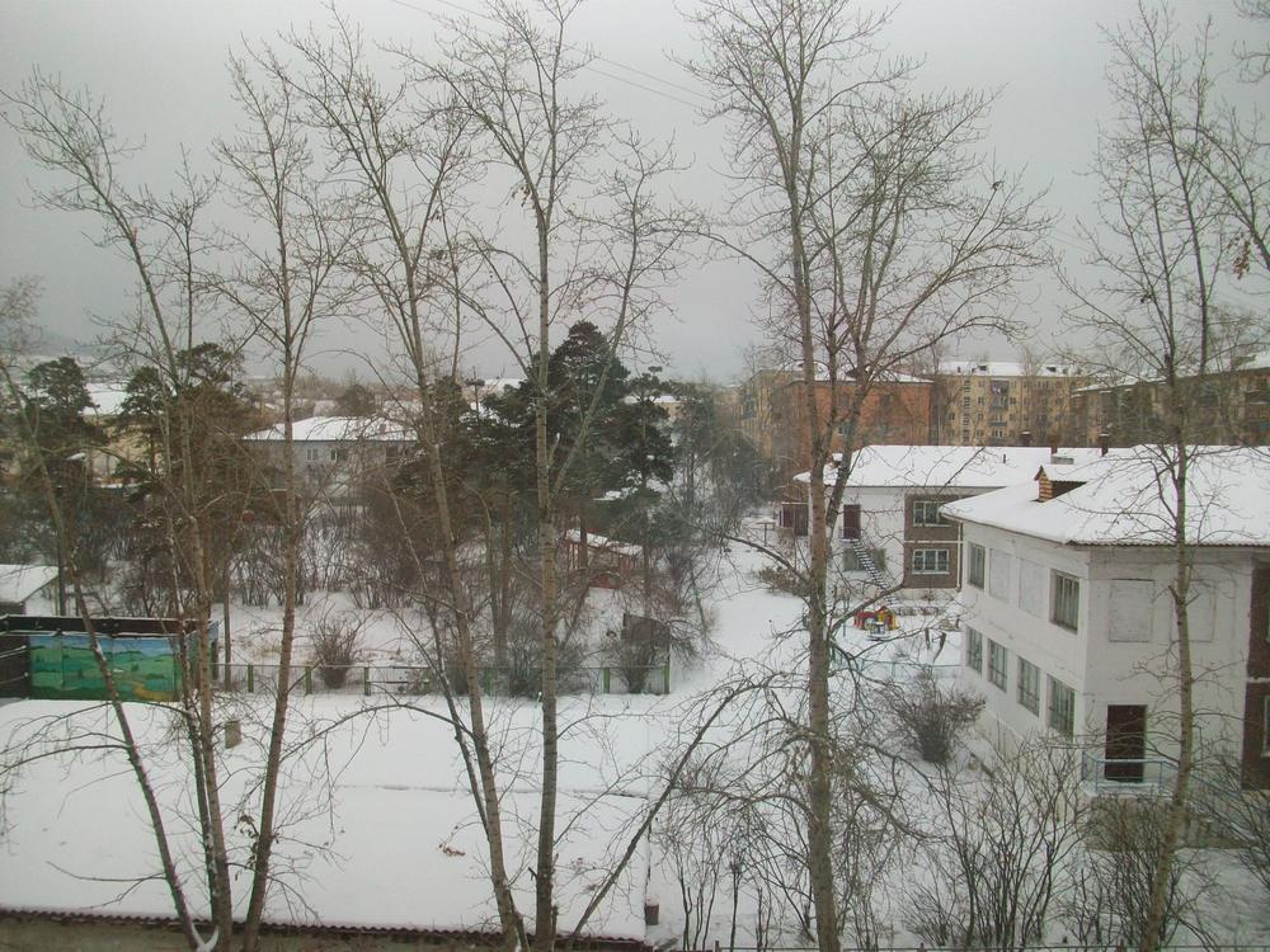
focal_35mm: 32
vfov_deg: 44.2
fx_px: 1174
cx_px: 635
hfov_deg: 56.8
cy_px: 476
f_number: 2.8
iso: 64
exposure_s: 1/250
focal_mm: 5.7
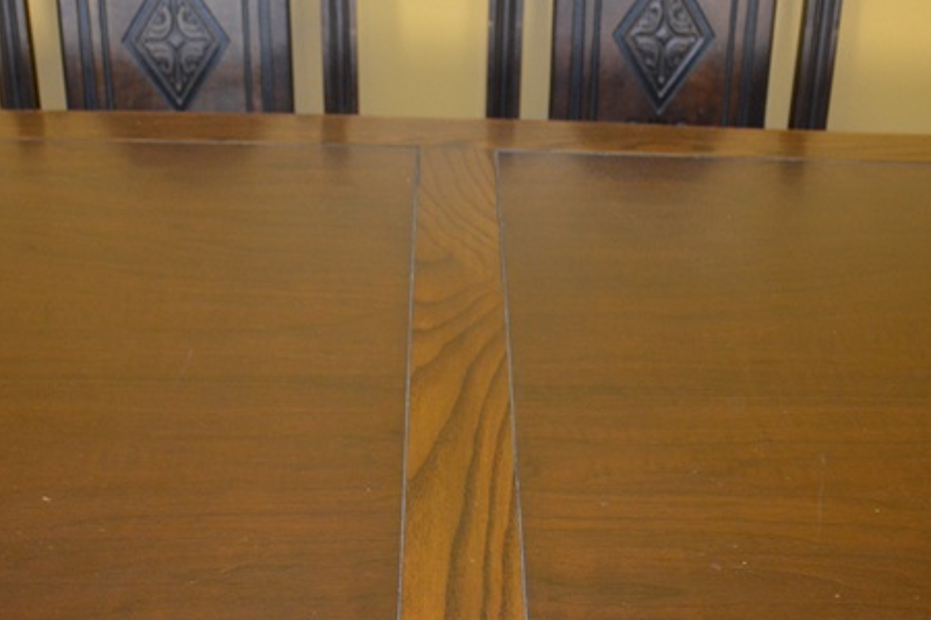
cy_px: 570
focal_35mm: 60
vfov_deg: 22.0
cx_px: 476
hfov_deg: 33.4
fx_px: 1552
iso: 1400
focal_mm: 20
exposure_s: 1/60
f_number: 3.8
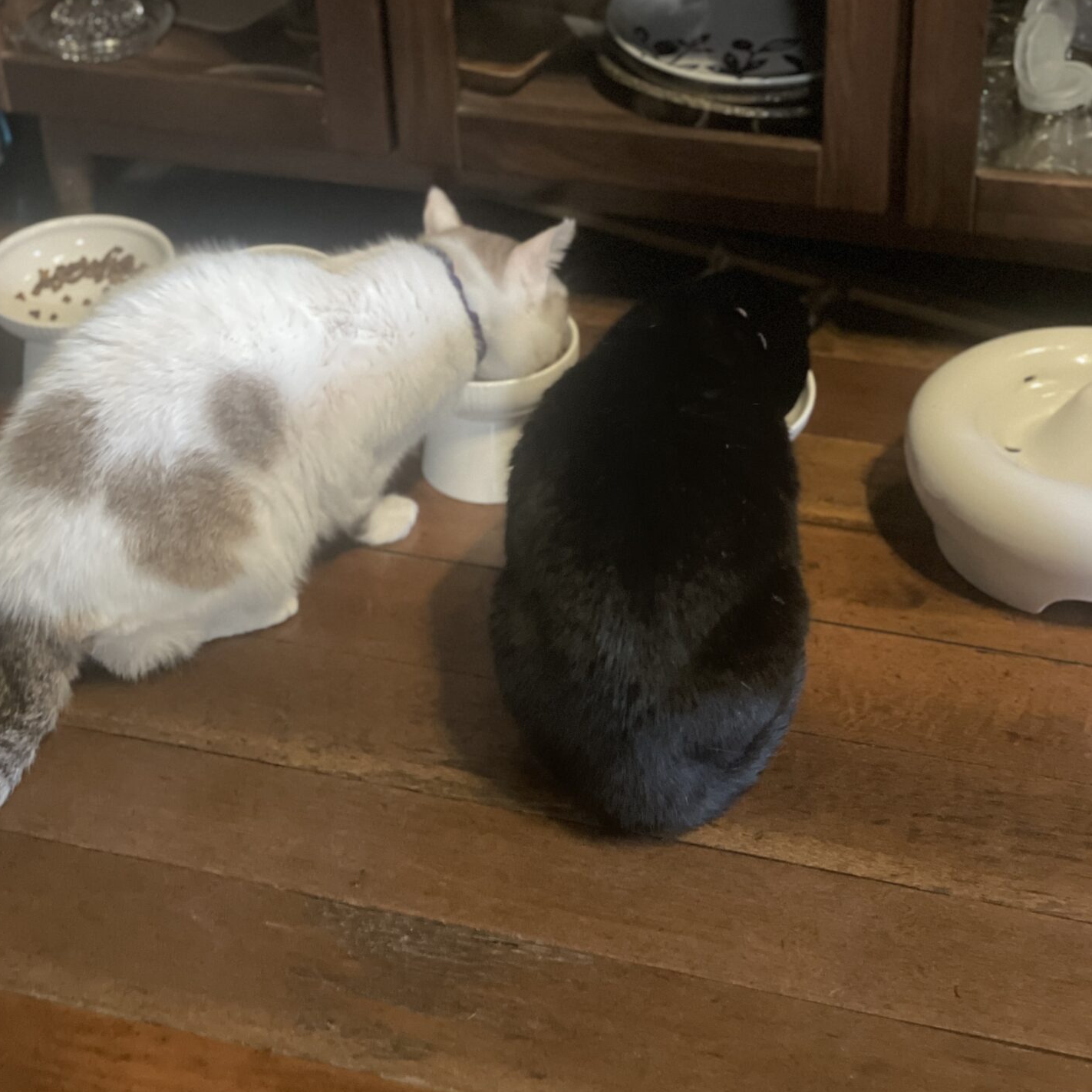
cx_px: 543
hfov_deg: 27.7
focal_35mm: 62
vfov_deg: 27.6
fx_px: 2213
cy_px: 425
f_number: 2
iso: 400
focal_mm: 6
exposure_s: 1/17
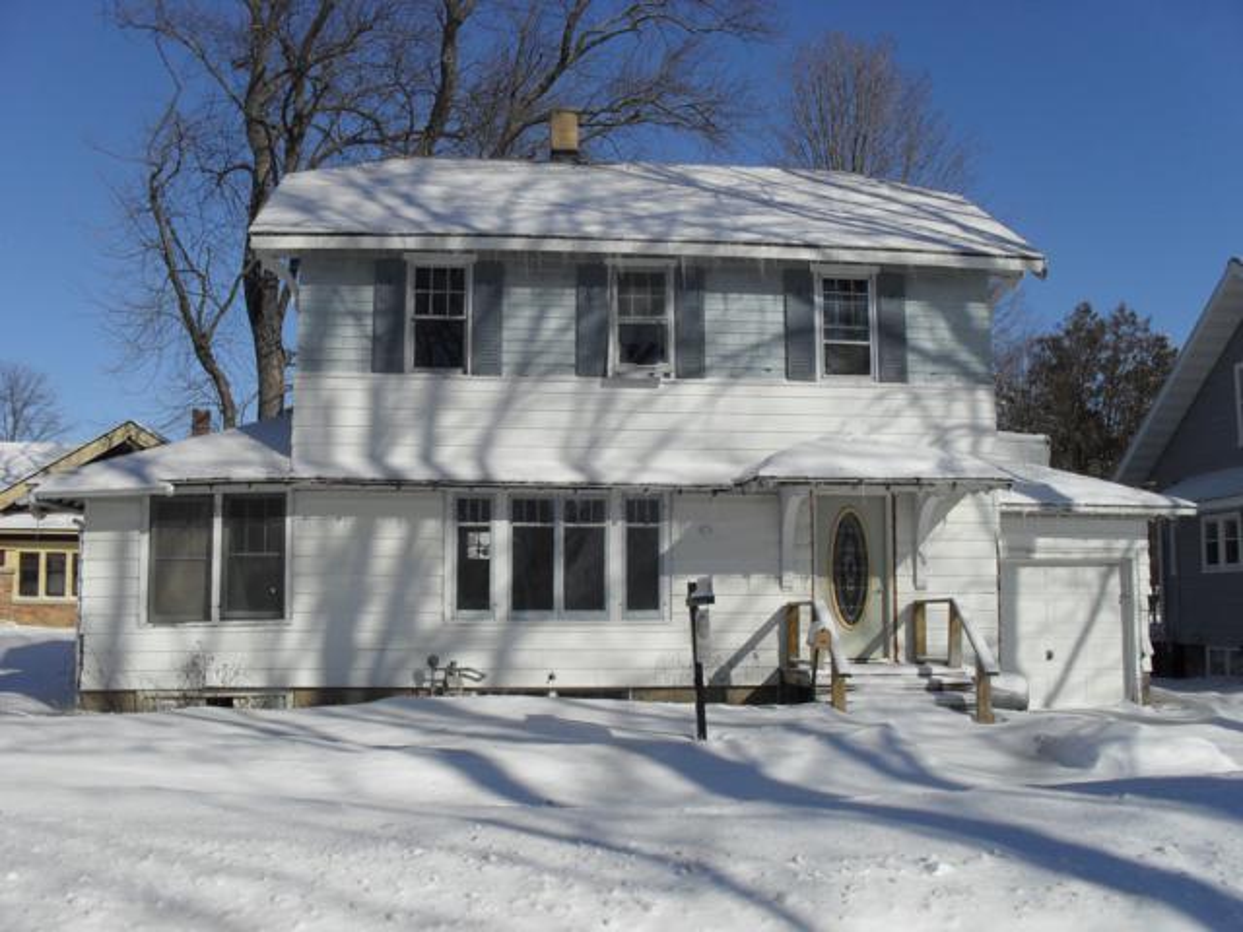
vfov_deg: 40.7
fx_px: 1257
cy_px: 466
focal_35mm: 35
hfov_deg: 52.6
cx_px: 622
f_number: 8.4
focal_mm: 6.3
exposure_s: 1/500
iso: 100
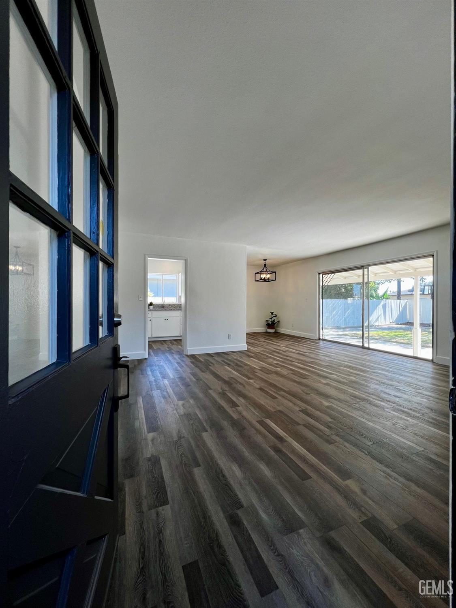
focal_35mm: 13
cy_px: 304
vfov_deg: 106.2
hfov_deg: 89.9
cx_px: 228
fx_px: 228
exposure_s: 1/128
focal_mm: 1.57
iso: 32
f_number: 1.8
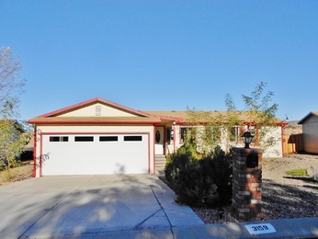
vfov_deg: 53.1
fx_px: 239
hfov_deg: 67.3
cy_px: 120
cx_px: 159
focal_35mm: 26
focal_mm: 4.6
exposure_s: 1/320
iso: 80
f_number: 8
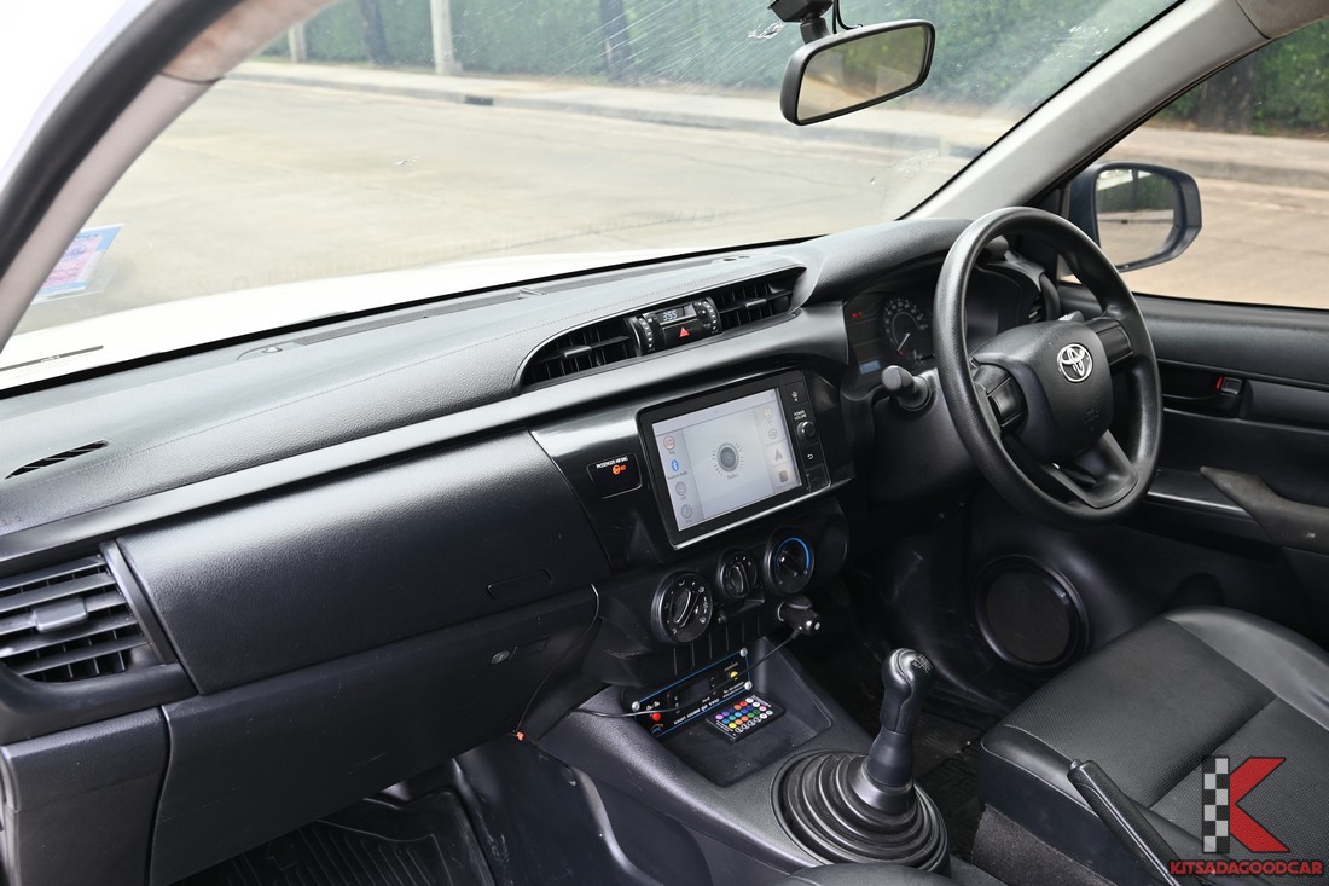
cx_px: 664
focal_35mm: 32
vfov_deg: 41.7
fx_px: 1163
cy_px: 443
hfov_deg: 59.5
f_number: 6.3
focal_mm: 31.5
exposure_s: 1/30
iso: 160
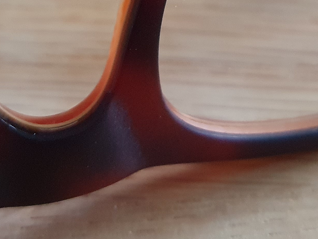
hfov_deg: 23.0
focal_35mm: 85
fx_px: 781
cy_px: -61
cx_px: 158
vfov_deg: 16.5
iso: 640
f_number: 1.5
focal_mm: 4.32
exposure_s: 1/33
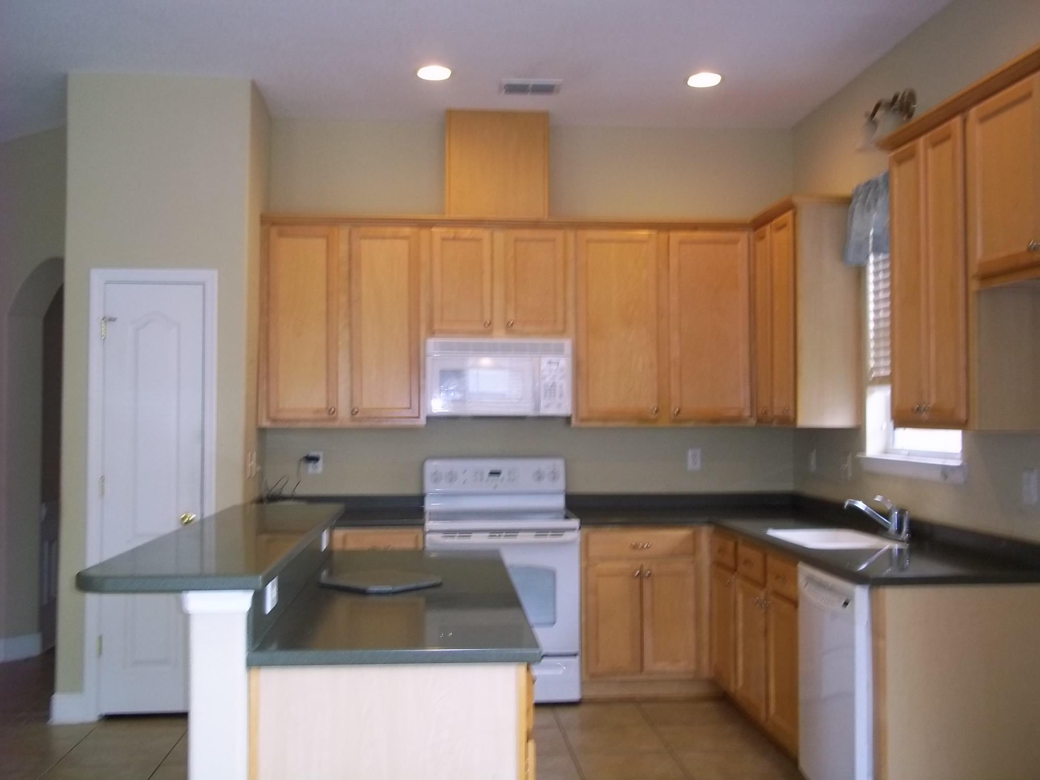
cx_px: 520
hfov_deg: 51.4
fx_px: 1082
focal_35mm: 36
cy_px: 390
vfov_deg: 39.7
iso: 160
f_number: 3.1
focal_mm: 6.5
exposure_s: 1/40
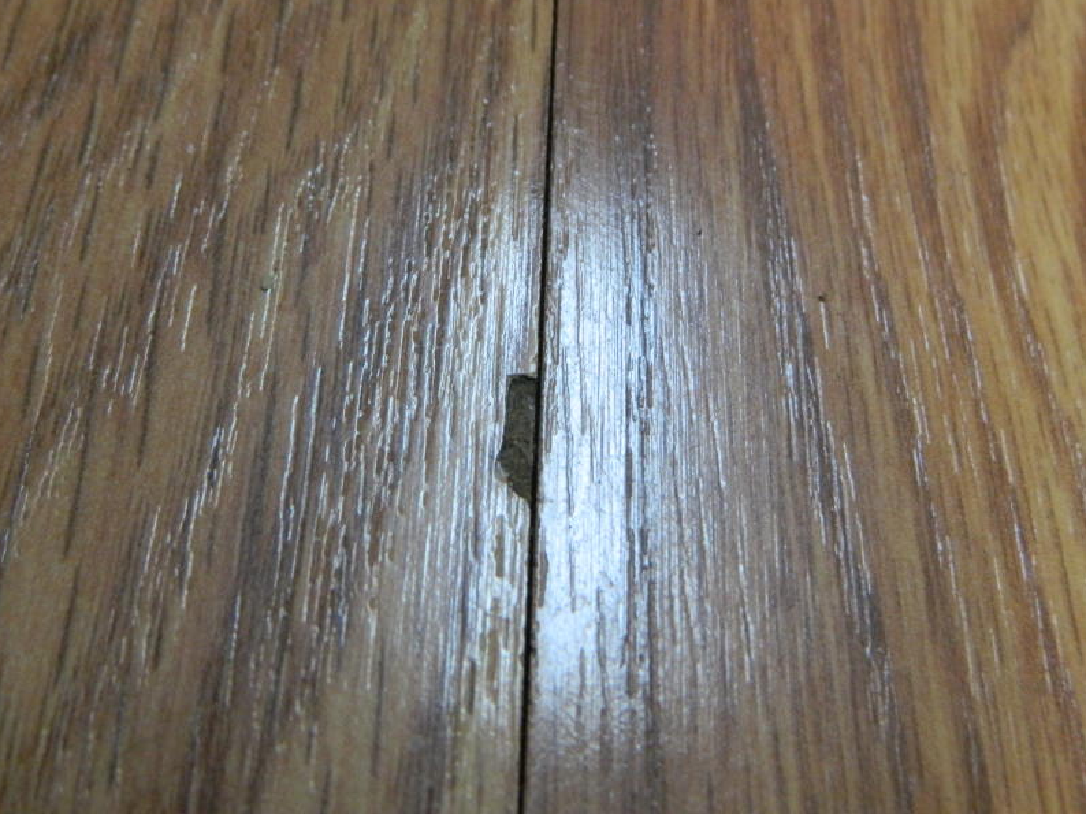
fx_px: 1255
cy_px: 365
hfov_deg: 46.8
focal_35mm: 40
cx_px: 513
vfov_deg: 35.9
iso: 400
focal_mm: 5.6
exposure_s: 1/25
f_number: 3.2
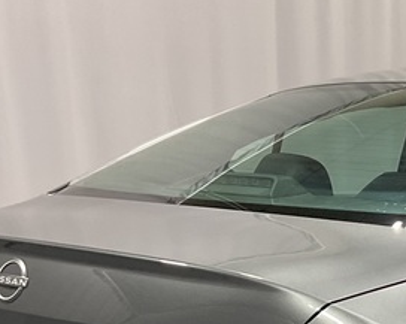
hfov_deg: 18.5
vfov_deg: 14.6
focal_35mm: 100
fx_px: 1200
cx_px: 436
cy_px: 434
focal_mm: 3
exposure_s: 1/50
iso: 64
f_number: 1.8
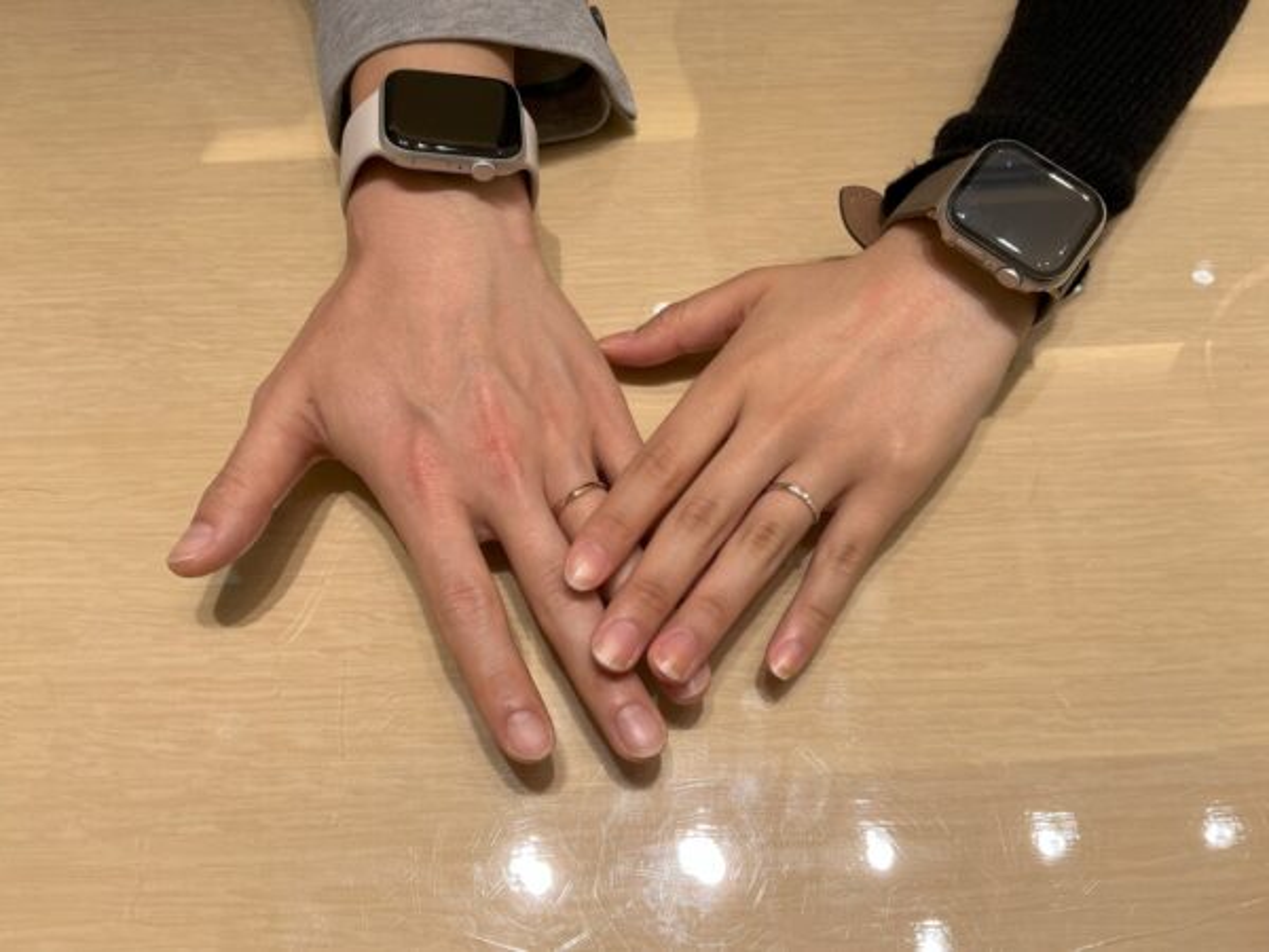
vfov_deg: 48.2
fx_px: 1063
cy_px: 476
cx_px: 634
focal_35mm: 29
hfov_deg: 61.7
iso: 16
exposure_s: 1/135
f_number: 1.8
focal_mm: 3
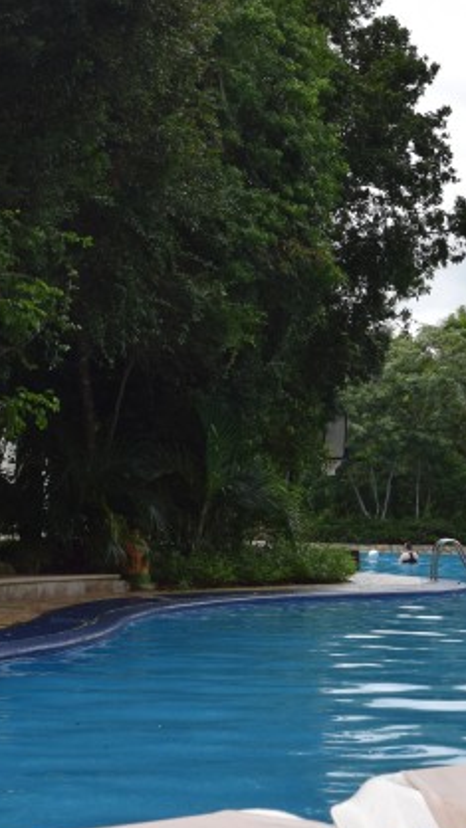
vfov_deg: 27.5
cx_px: 508
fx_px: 1692
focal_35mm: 77
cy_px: 323
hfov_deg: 15.3
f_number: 5.6
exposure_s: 1/125
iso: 200
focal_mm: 20
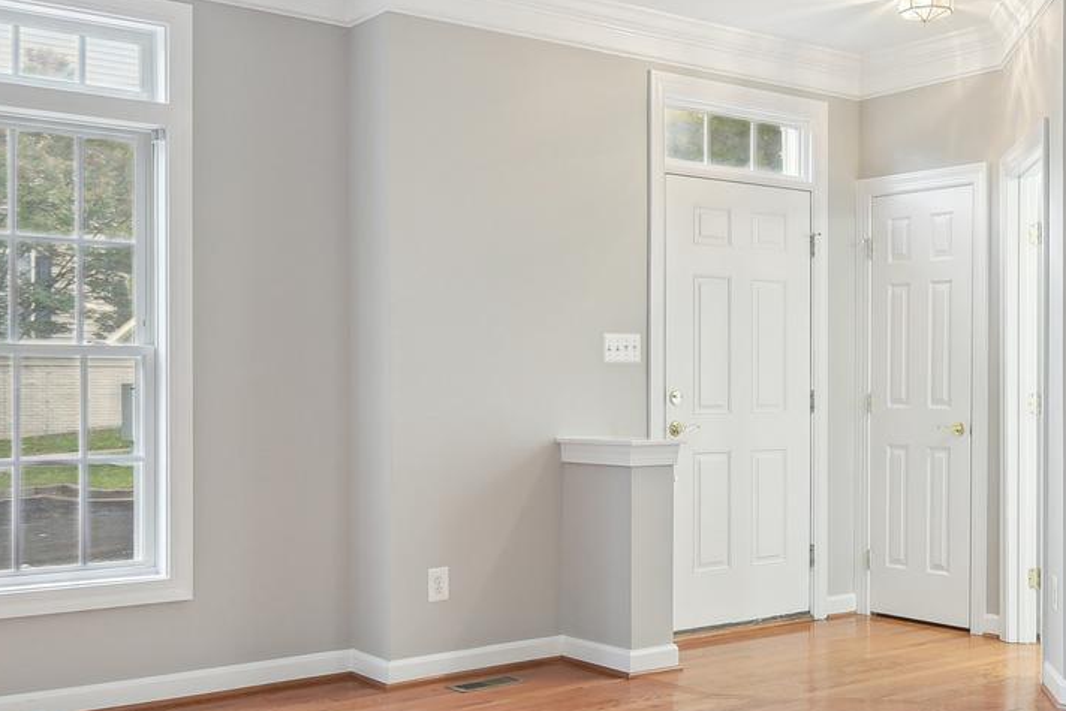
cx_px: 654
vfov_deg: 29.2
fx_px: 1362
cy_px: 438
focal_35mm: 46
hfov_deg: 42.5
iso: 400
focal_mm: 16
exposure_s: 1/2.5
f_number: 8
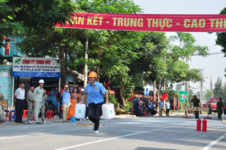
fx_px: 545
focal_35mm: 87
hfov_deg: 23.4
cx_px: 113
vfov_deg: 15.7
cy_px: 75
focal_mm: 58
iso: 250
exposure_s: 1/200
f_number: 10
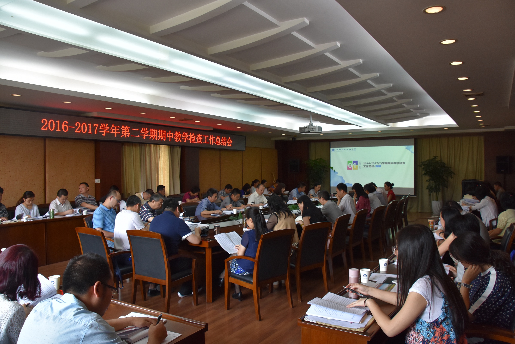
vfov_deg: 47.9
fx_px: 386
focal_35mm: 27
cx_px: 258
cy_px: 172
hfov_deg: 67.4
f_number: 5.6
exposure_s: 1/125
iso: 800
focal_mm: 18
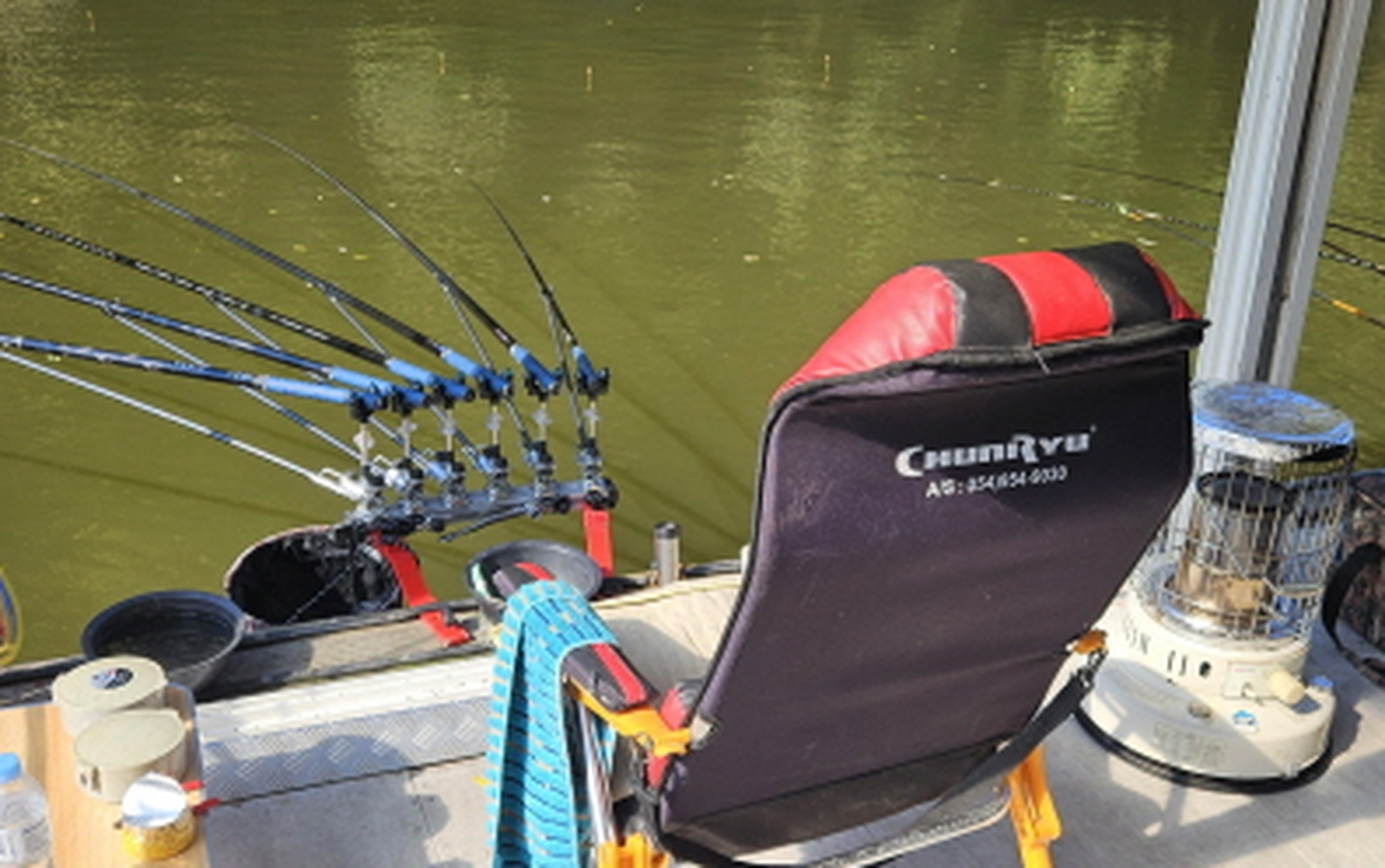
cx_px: 818
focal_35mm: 40
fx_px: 1511
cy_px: 430
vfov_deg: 32.0
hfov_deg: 49.0
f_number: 1.8
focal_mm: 5.4
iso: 25
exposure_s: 1/876
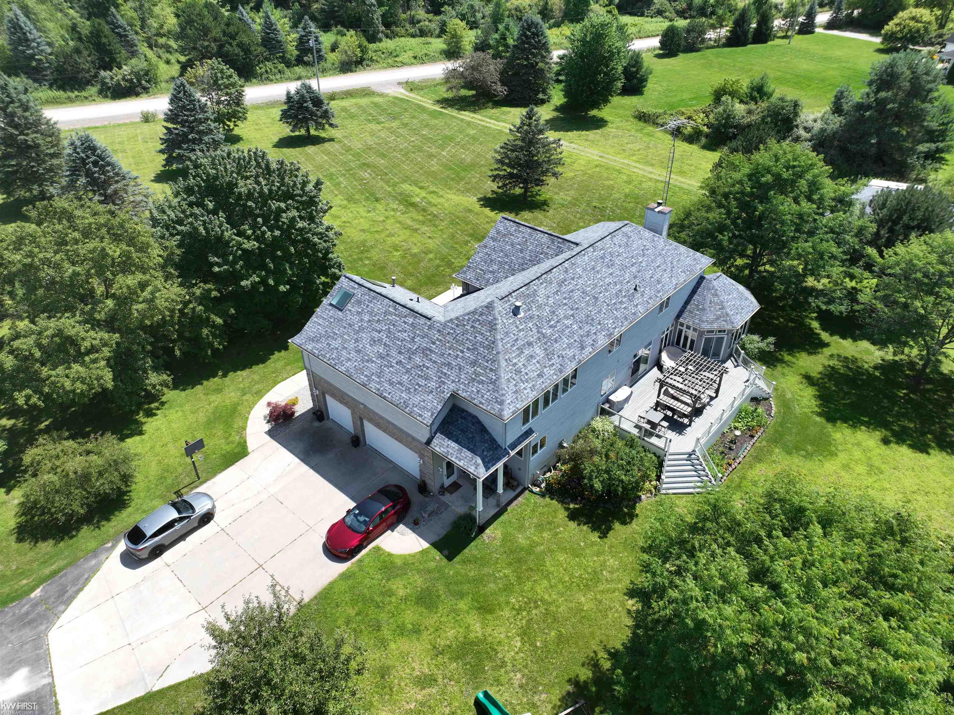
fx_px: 661
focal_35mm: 24
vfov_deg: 56.8
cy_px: 358
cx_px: 477
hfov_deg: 71.6
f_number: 2.8
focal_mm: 12.29
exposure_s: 1/1250
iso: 110
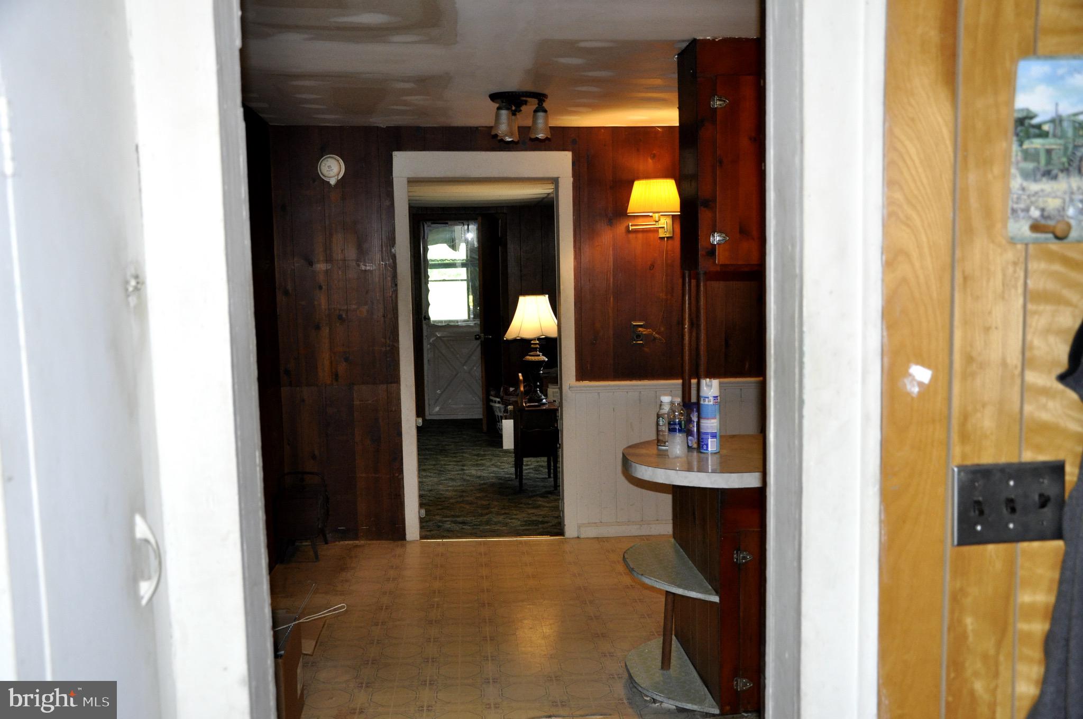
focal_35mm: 33
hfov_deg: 57.3
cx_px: 542
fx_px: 991
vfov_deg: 39.9
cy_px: 360
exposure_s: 1/60
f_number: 3.8
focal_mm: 22
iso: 800
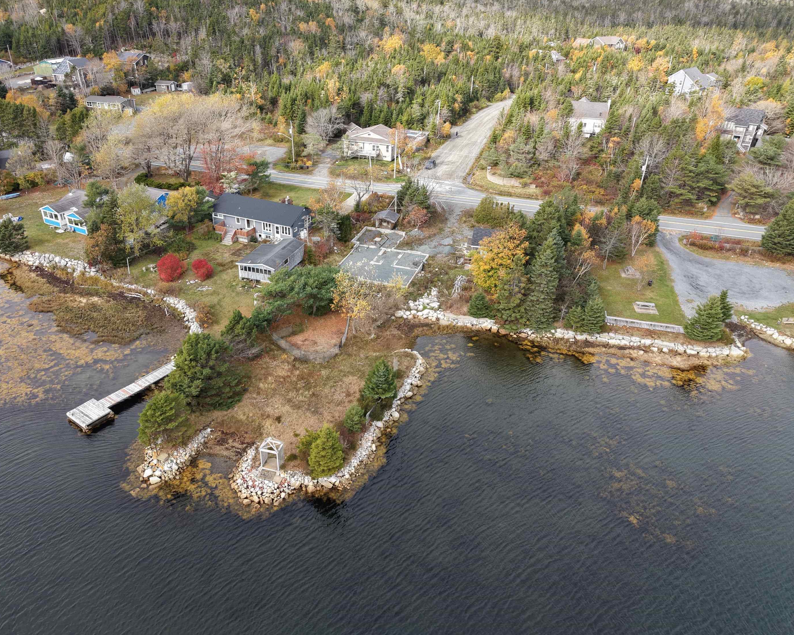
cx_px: 359
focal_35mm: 26
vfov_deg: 54.9
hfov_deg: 65.9
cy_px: 315
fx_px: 611
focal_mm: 8.67
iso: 160
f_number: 1.8
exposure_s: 1/1250
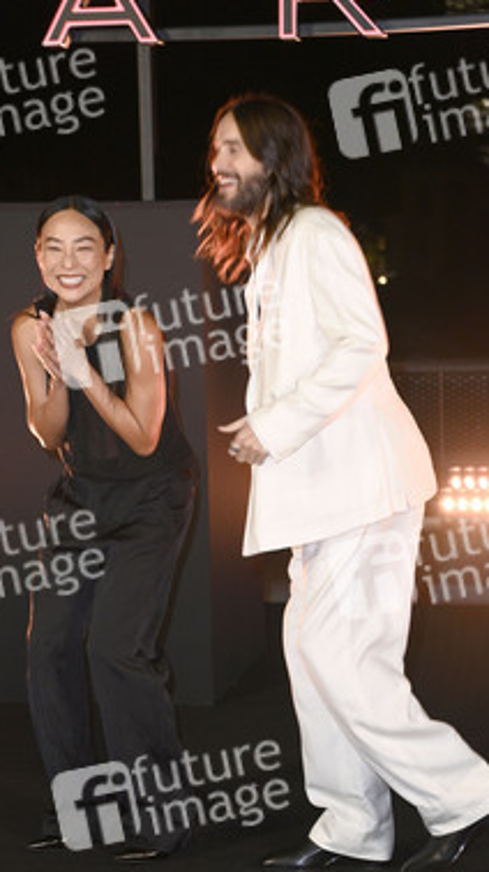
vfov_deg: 21.0
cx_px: 238
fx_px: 2356
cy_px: 450
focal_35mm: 102
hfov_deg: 11.8
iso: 1000
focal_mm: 92
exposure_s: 1/80
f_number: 5.6
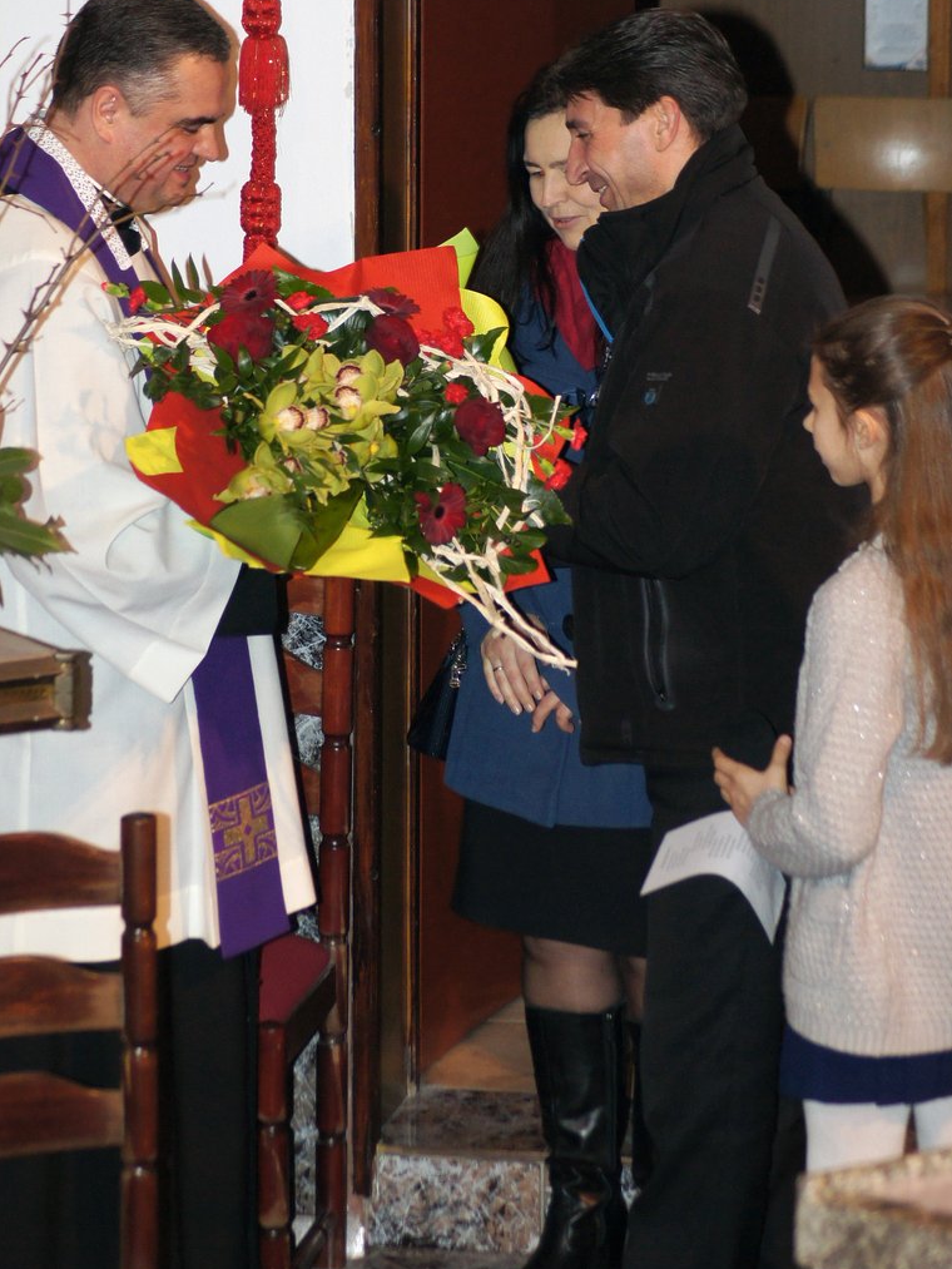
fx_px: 5389
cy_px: 600
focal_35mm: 147
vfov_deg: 13.4
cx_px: 477
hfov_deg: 10.1
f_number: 4
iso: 800
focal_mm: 90
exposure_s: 1/125
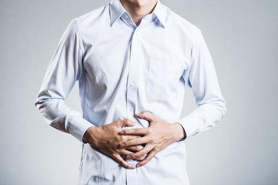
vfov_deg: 16.1
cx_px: 139
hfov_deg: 23.9
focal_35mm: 85
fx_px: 656
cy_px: 92
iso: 100
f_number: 8
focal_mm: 85
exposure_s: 1/125
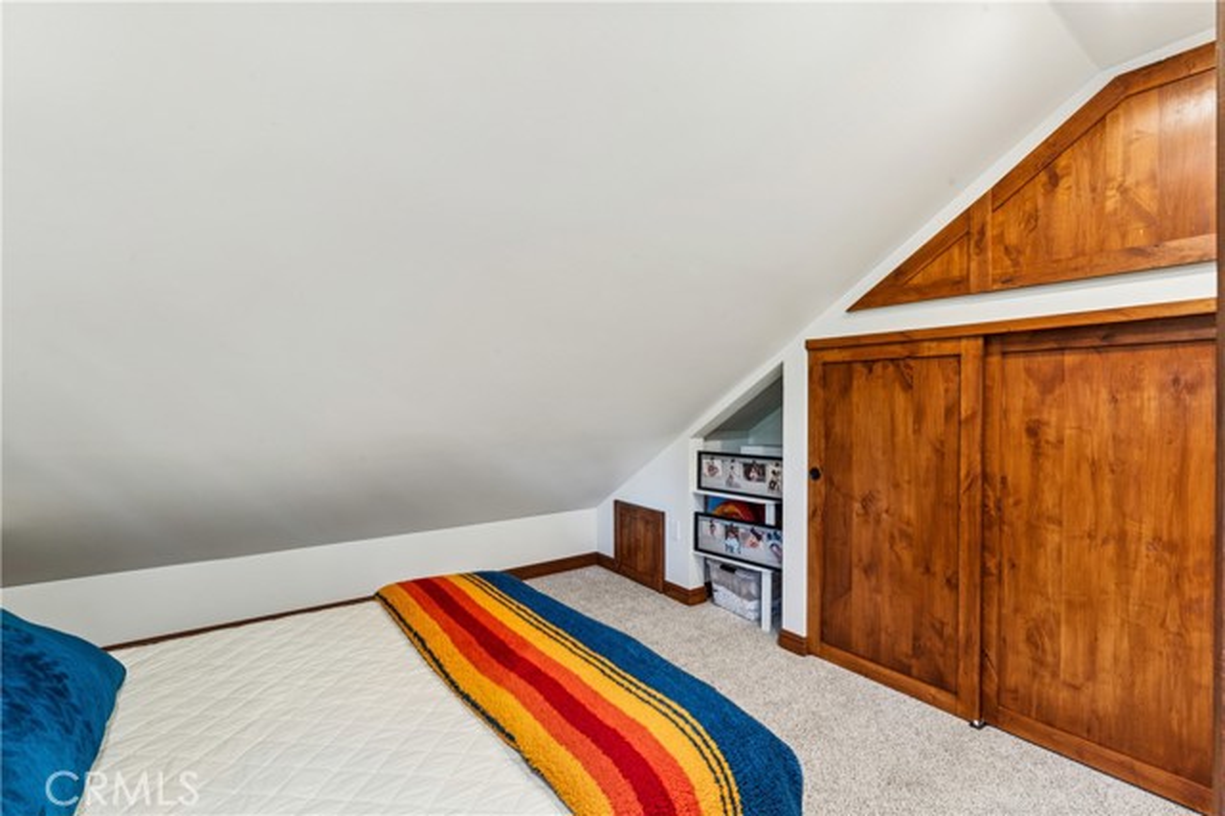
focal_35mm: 16
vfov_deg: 73.0
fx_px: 551
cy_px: 408
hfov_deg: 96.1
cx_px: 612
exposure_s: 2
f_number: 13
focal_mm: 16.2
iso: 100
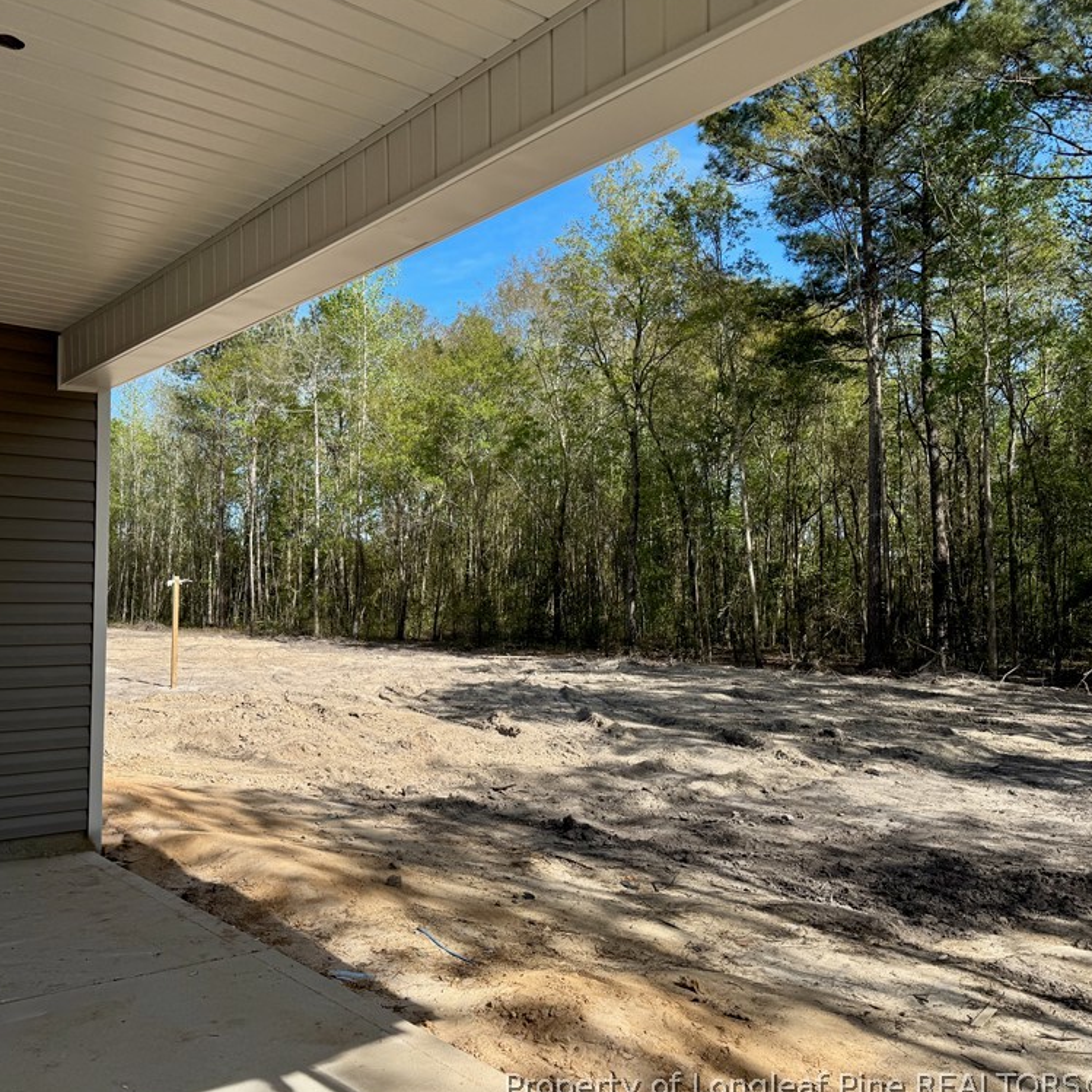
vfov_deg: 55.6
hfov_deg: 55.4
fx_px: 1035
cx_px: 467
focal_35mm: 29
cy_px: 550
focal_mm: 6.76
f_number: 1.78
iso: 80
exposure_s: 1/4950
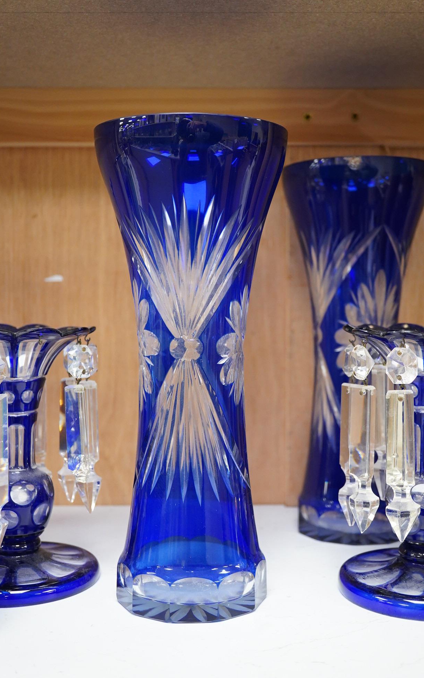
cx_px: 225
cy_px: 339
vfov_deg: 43.5
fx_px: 851
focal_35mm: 46
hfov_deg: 28.0
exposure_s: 1/160
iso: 2500
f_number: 5.6
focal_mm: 30
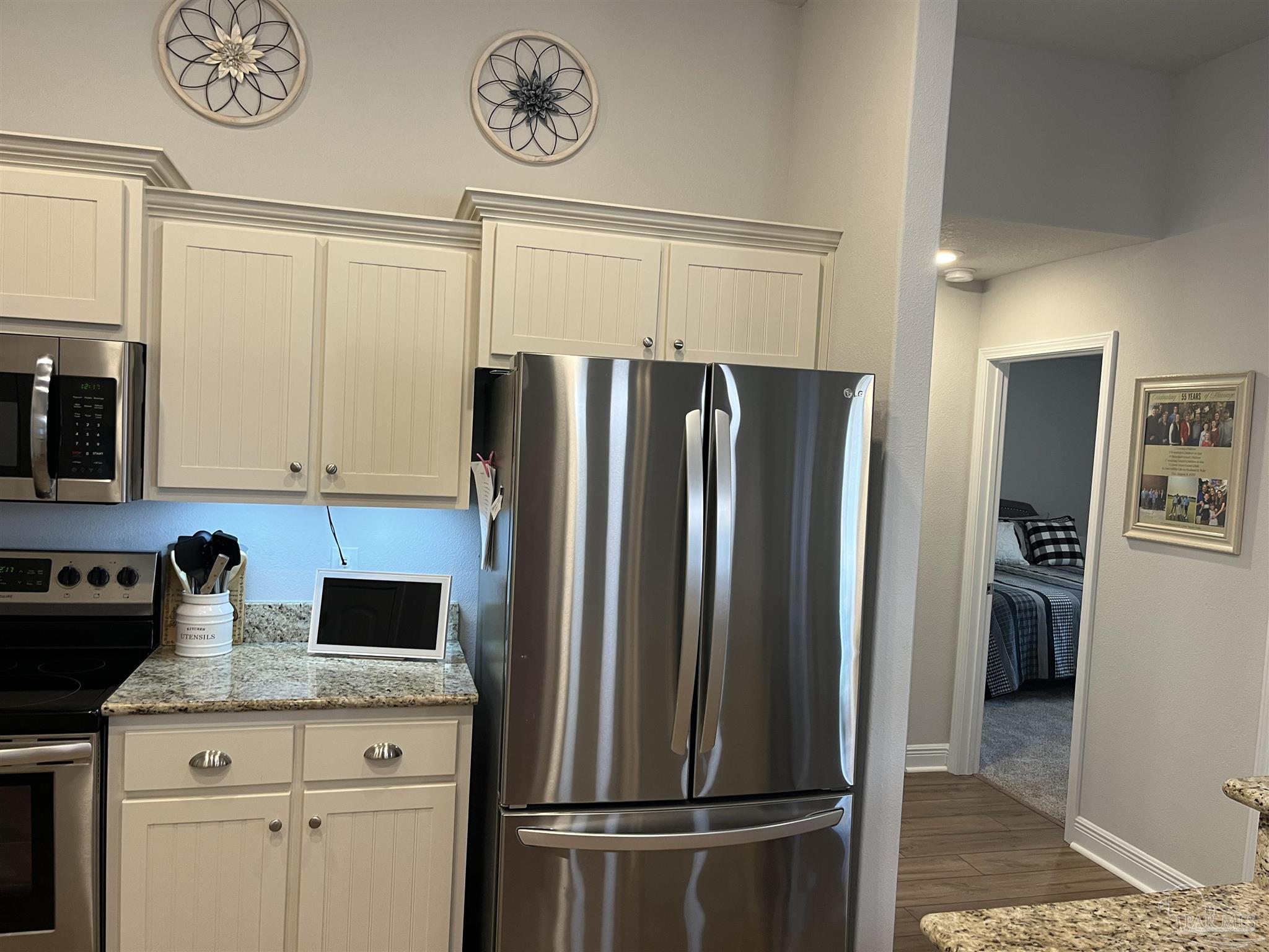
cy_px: 476
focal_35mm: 26
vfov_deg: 53.1
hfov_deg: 67.3
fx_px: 953
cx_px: 634
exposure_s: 1/60
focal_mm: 5.1
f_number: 1.6
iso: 80
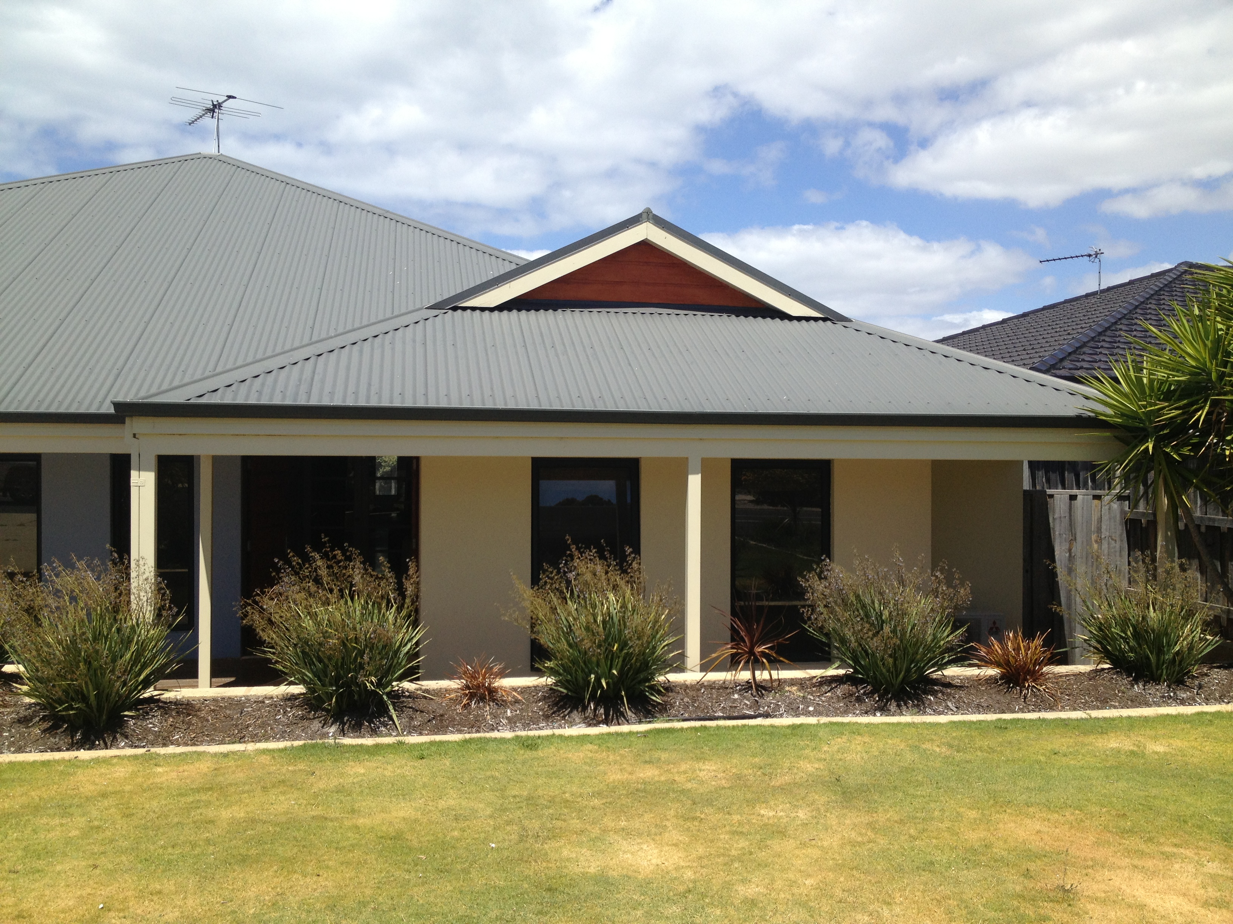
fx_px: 1247
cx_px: 616
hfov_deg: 52.6
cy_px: 462
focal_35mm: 35
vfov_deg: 40.7
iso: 50
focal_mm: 4.28
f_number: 2.4
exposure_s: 1/1972
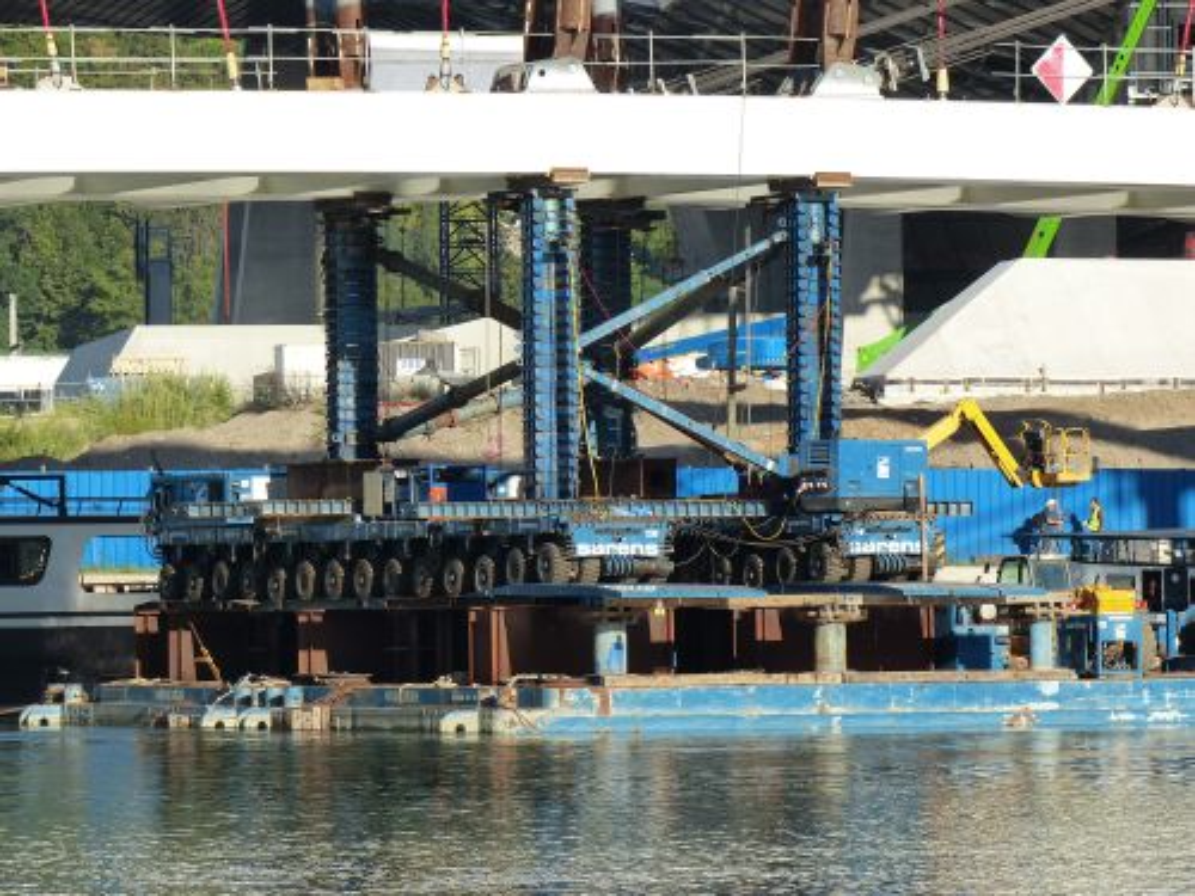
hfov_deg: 8.0
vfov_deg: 6.0
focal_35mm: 249
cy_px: 448
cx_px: 598
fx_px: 8596
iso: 160
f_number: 4
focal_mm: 44.8
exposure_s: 1/800
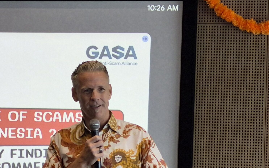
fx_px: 924
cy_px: 121
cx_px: 139
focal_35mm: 126
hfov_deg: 16.6
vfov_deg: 10.4
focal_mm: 7
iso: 64
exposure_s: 1/100
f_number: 2.4
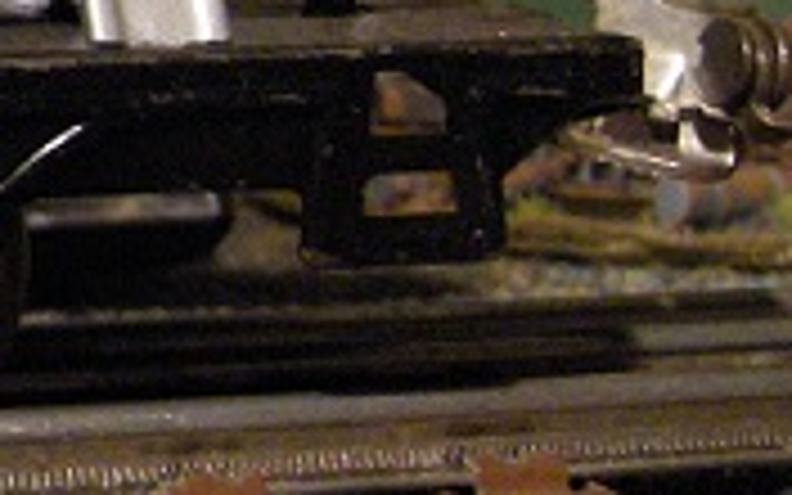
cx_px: -652
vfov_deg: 7.7
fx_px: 3648
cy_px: -144
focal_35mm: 169
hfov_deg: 11.5
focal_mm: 7.5
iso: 400
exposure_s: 1/14.6
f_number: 2.7
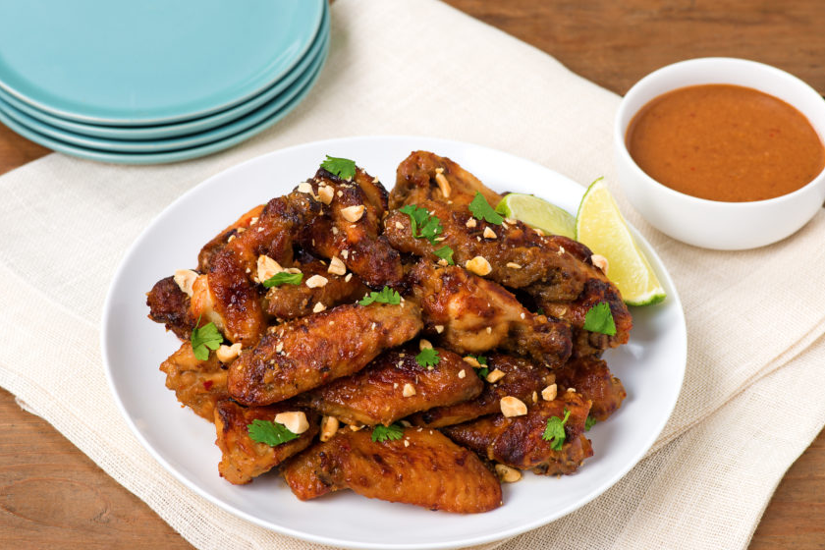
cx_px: 423
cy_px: 280
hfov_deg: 16.0
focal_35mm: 128
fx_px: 2933
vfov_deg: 10.7
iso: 100
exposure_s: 1/160
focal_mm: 105
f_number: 10
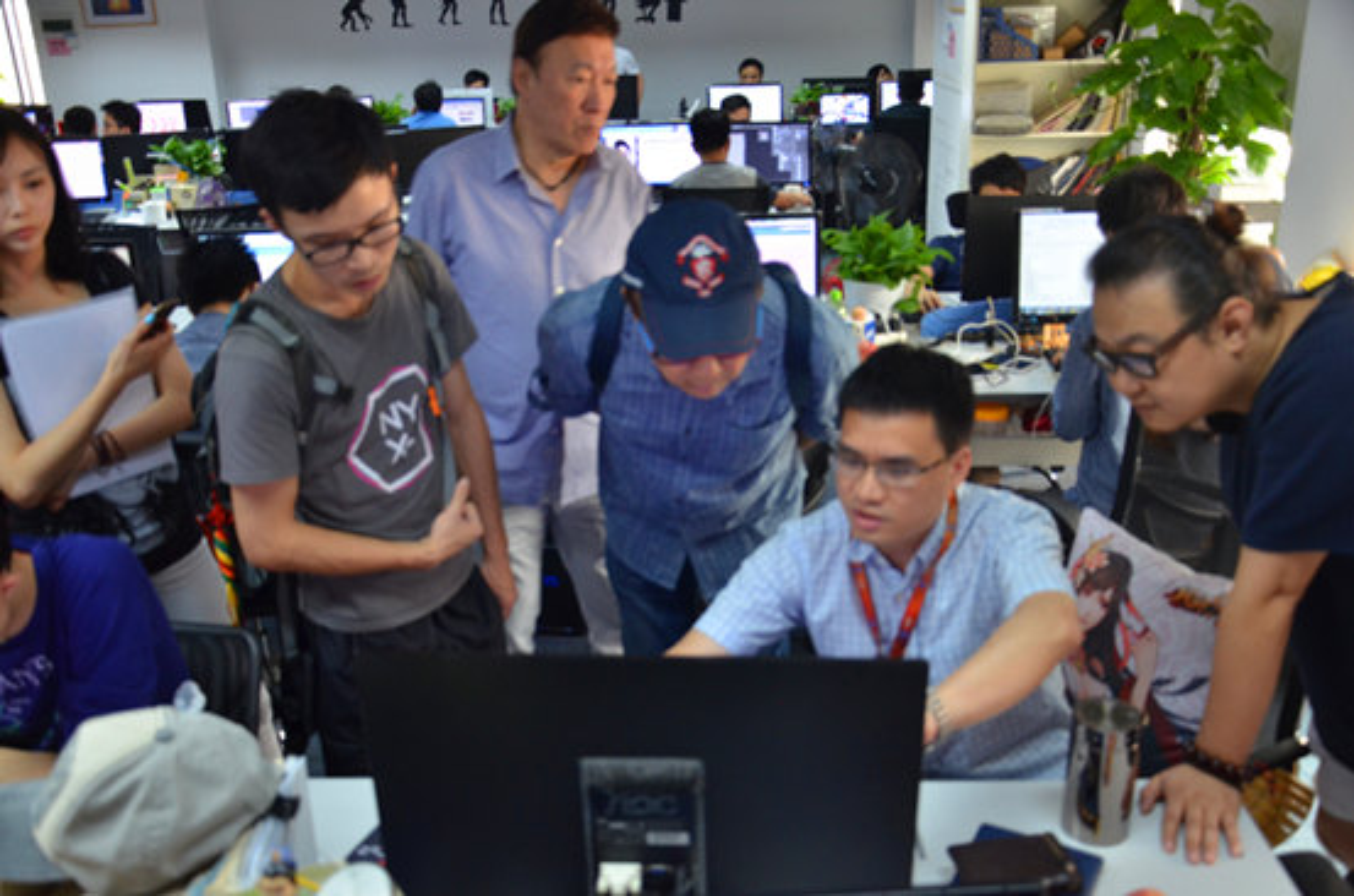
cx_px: 677
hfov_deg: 57.3
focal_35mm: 33
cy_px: 448
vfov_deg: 39.8
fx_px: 1238
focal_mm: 22
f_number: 3.8
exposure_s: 1/40
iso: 800
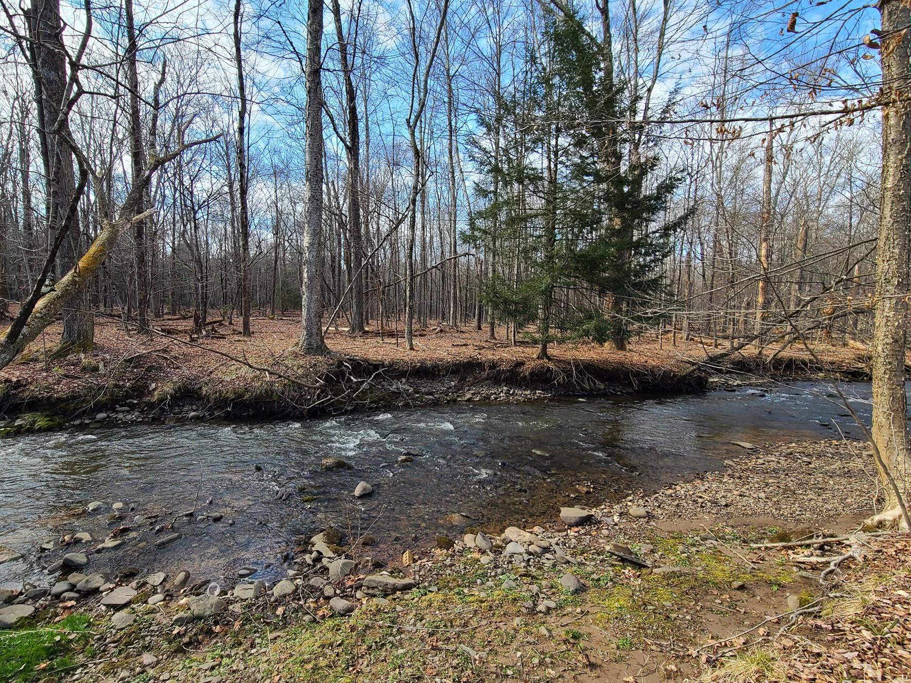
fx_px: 395
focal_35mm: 15
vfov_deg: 81.7
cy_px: 341
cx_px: 419
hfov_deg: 98.0
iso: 50
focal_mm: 2.2
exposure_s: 1/409
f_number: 2.2
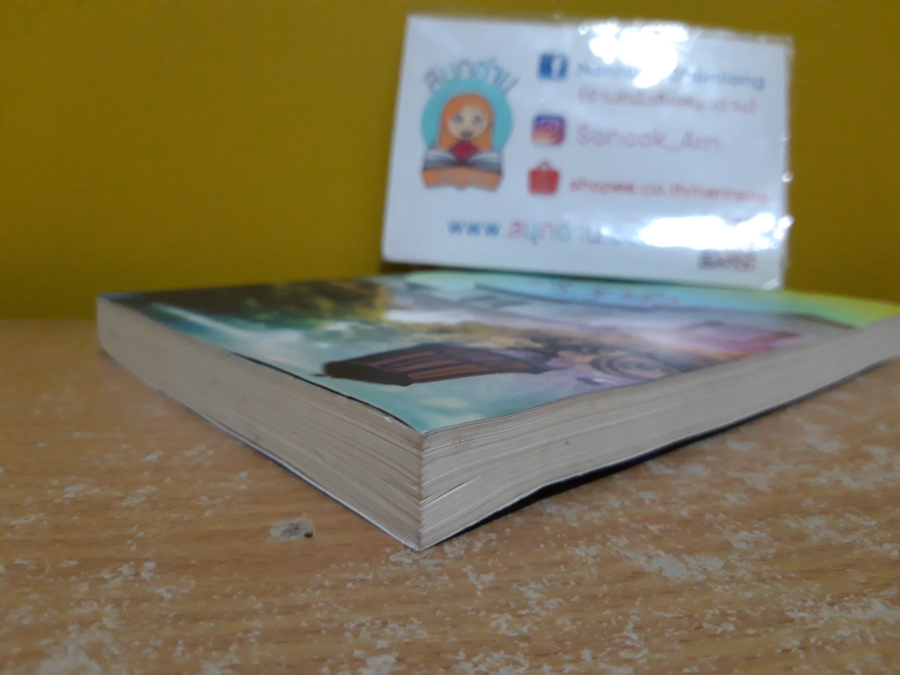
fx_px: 676
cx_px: 450
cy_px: 338
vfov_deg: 53.1
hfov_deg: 67.3
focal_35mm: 26
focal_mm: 3.93
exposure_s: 1/25
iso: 320
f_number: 1.7
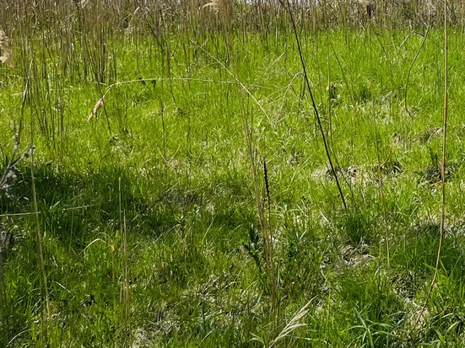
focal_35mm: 68
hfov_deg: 25.6
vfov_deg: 20.3
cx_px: 558
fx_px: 913
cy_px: -67
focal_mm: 5.1
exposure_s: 1/5848
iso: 50
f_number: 1.6
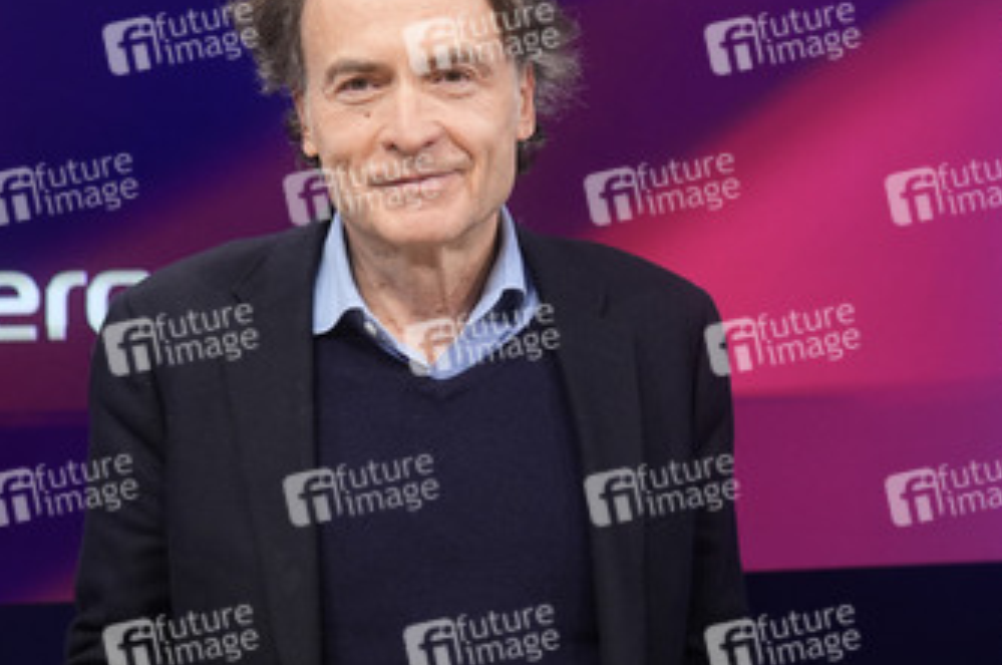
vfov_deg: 22.2
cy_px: 265
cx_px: 402
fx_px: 1695
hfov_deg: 32.8
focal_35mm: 61
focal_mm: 30
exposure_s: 1/160
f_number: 2.2
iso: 640
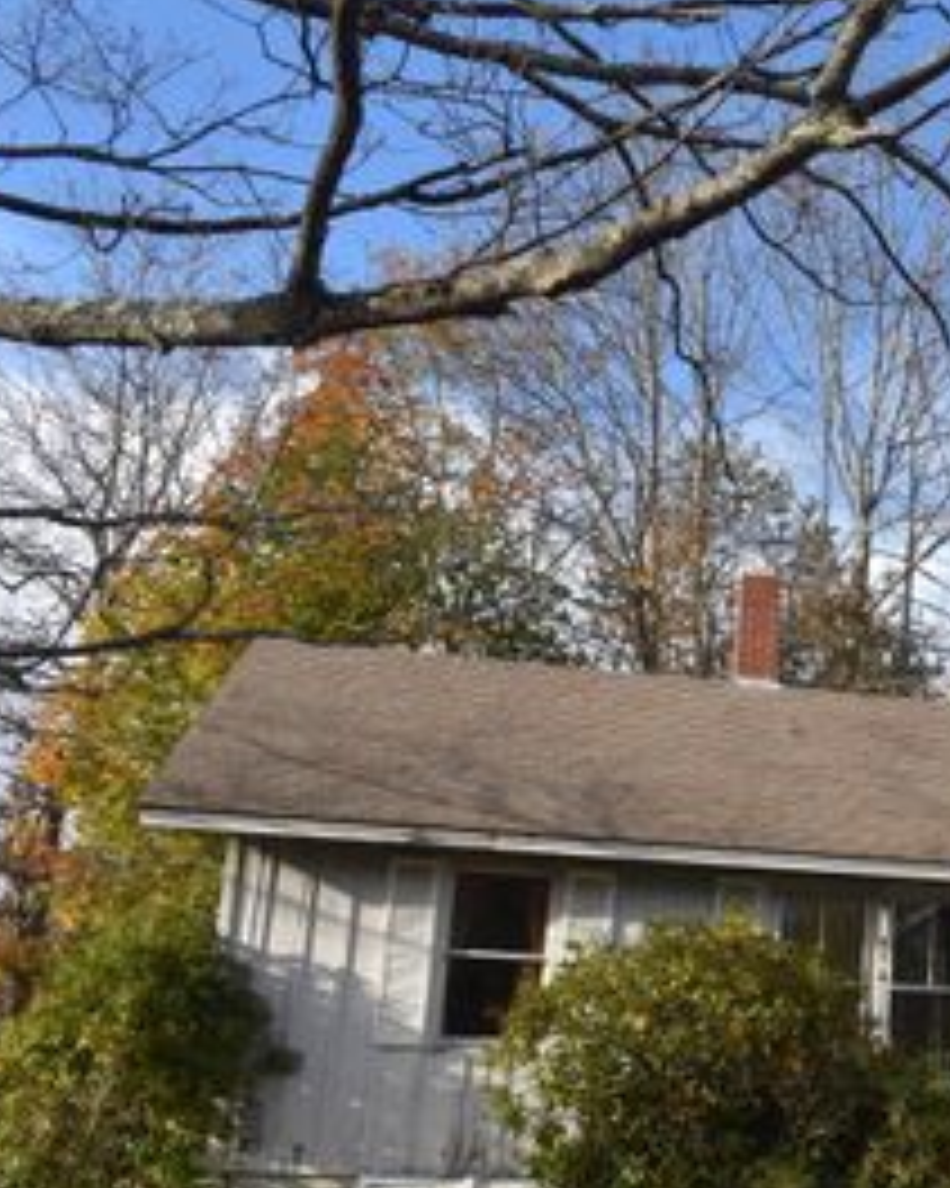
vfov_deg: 38.7
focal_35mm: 48
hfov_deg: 28.4
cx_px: 1058
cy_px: 668
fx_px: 1688
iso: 250
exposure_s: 1/100
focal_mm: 18
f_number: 13
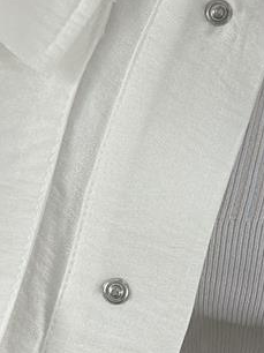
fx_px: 2556
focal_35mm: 251
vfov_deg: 7.9
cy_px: 218
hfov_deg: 5.9
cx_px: 194
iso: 80
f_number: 1.78
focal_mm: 6.86
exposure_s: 1/654
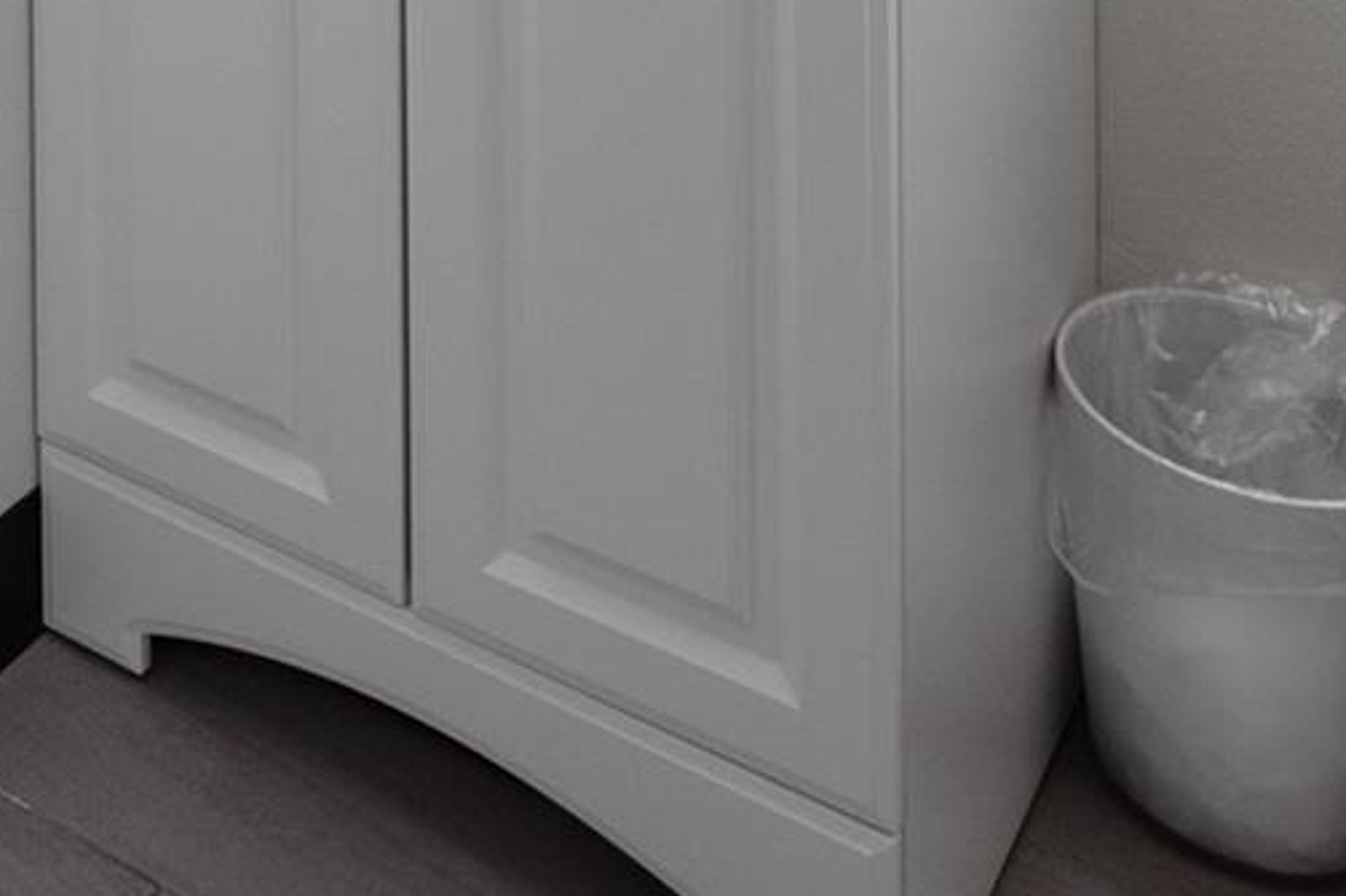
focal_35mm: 57
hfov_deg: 32.0
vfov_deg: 17.9
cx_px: -40
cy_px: -806
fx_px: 2130
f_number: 7.1
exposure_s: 1/50
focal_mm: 14
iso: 1000
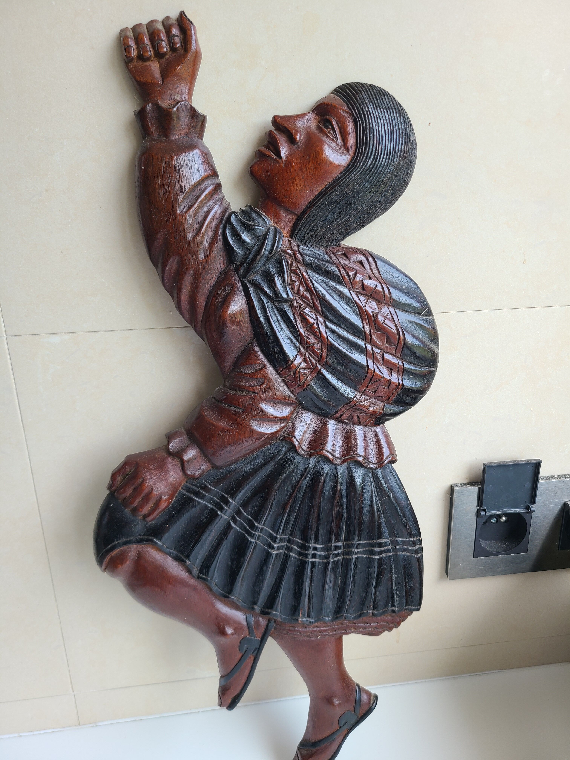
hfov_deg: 53.1
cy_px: 380
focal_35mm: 26
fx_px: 571
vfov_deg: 67.3
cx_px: 285
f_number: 1.8
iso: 40
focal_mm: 5.4
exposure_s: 1/128
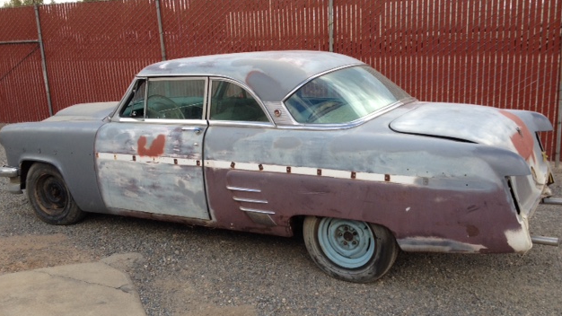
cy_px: 150
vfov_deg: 30.4
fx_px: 581
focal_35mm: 39
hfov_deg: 51.6
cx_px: 277
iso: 50
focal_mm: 4.28
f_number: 2.4
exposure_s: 1/232
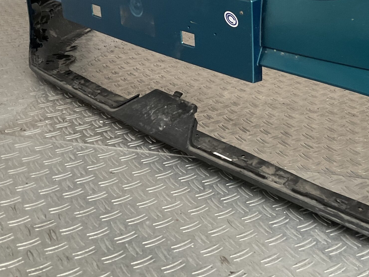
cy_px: 75
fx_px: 533
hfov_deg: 38.0
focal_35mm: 50
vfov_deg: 28.7
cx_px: 227
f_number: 1.8
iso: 80
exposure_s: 1/50
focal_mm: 3
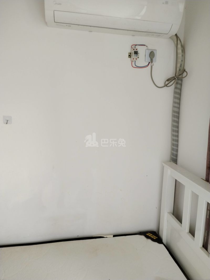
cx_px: 105
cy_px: 140
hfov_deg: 53.1
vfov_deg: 67.3
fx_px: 210
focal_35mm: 26
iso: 206
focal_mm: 4.26
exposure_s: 1/50
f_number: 1.8
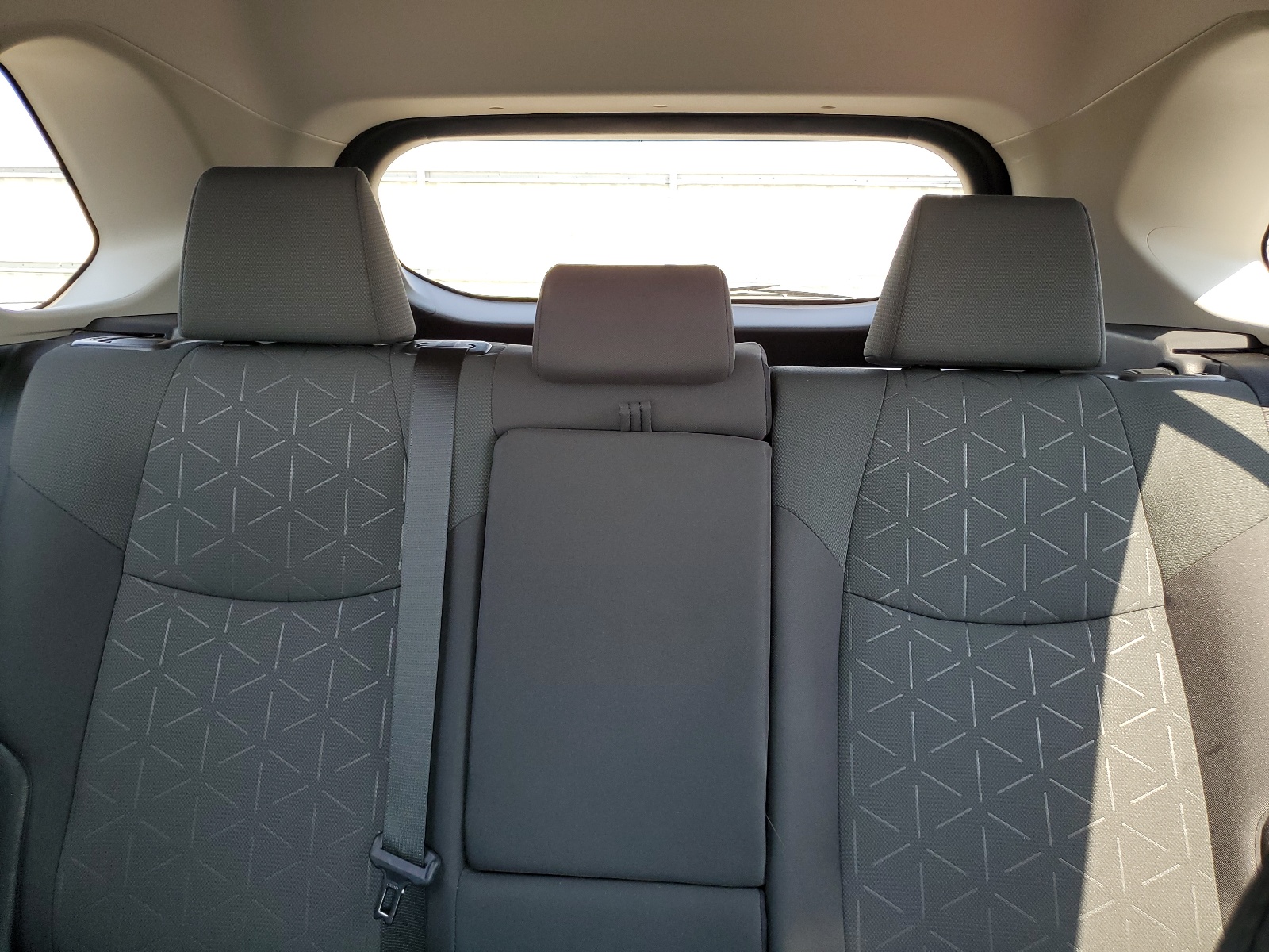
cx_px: 634
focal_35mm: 26
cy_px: 476
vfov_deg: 53.1
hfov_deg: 67.3
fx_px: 953
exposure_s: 1/120
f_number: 1.5
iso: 64
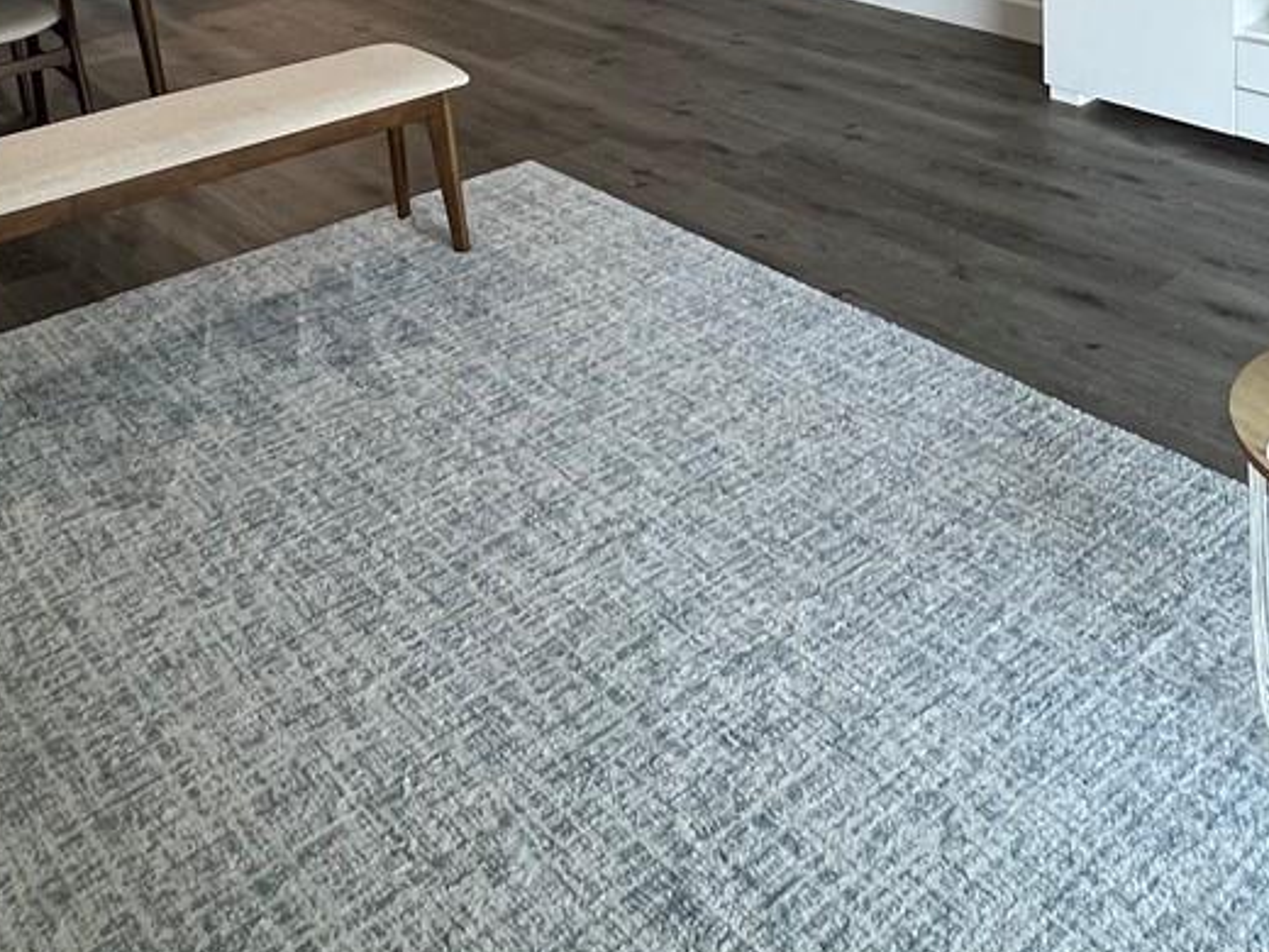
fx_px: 1466
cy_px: -205
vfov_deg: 30.3
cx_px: 822
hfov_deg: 46.2
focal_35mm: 40
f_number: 1.8
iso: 125
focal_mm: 1.57
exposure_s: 1/60
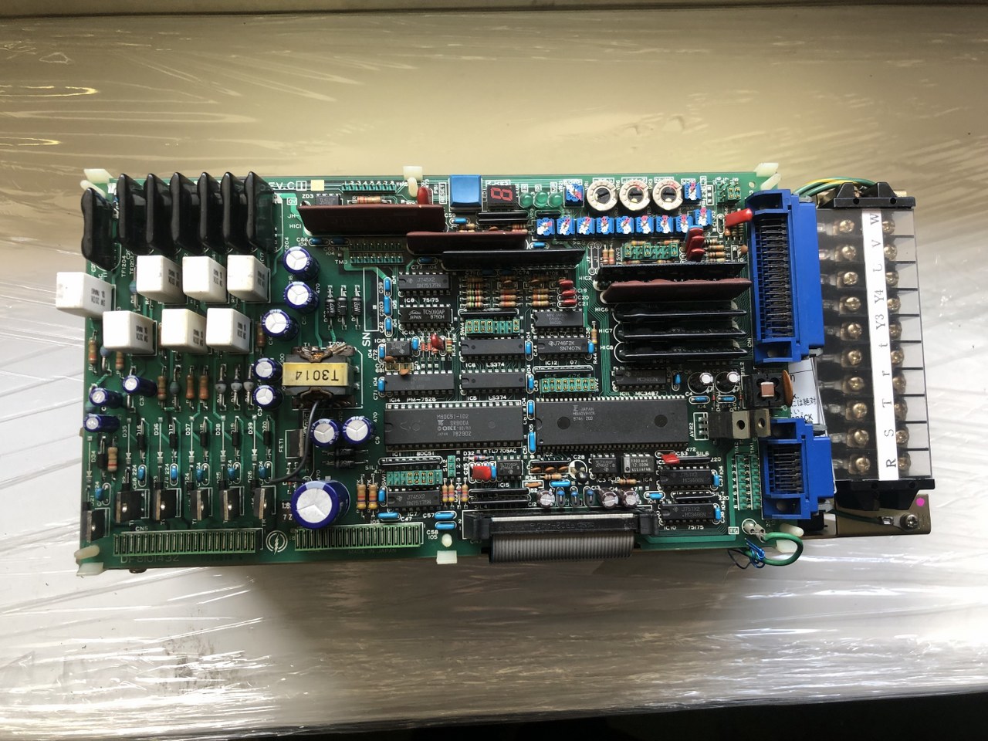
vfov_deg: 49.7
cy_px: 370
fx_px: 799
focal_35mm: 28
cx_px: 494
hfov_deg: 63.4
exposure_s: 1/33
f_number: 1.8
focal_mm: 3.99
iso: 25
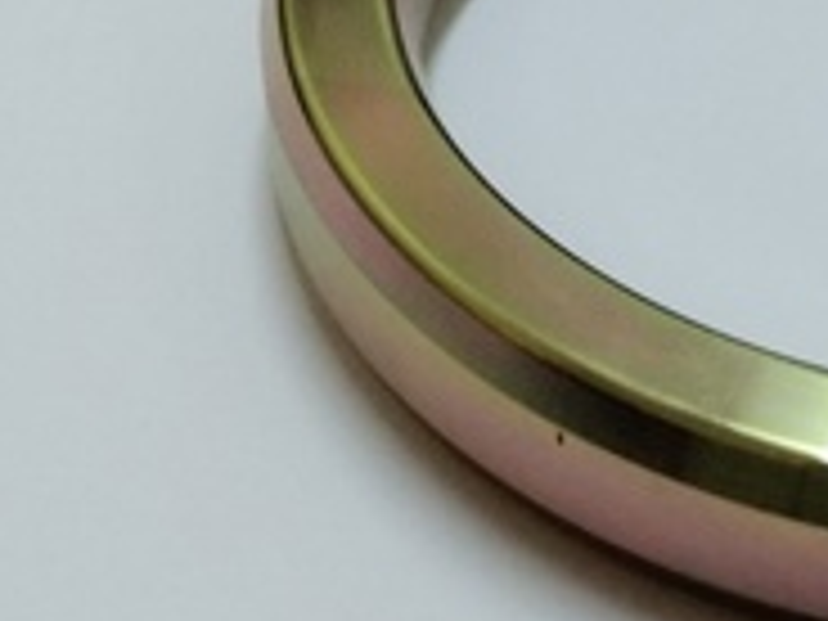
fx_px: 1363
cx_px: 994
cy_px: 261
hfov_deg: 29.1
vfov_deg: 25.6
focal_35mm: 57
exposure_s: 1/25
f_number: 2
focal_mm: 3.57
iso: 400
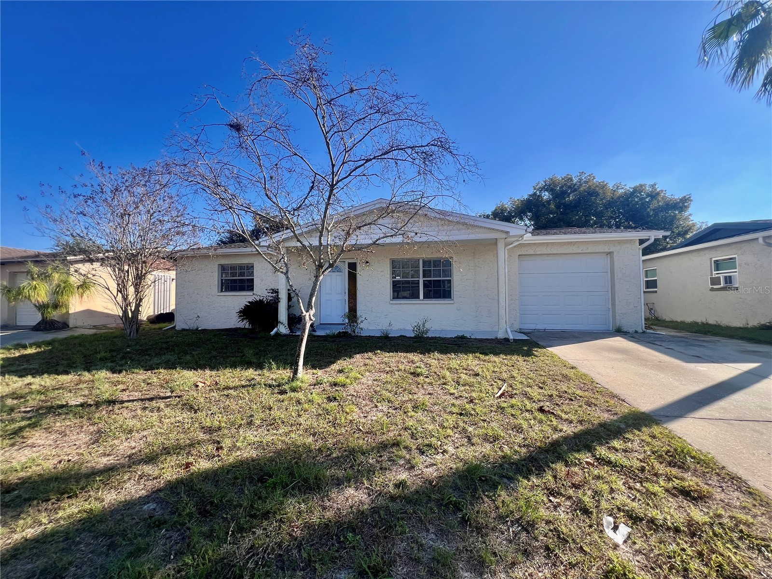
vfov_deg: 89.9
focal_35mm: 13
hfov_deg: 106.2
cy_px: 290
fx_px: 290
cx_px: 386
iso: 32
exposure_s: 1/847
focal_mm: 1.57
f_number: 1.8
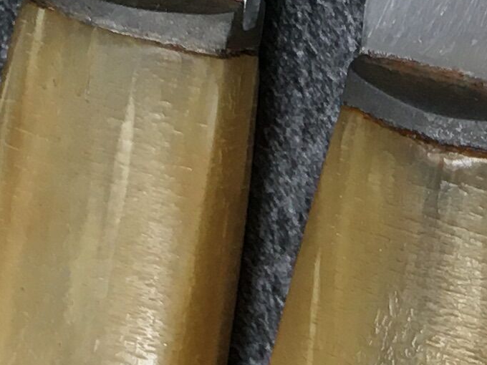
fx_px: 2420
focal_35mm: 172
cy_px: 500
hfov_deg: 11.3
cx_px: 595
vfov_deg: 8.5
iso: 25
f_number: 2.2
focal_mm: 4.15
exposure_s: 1/33
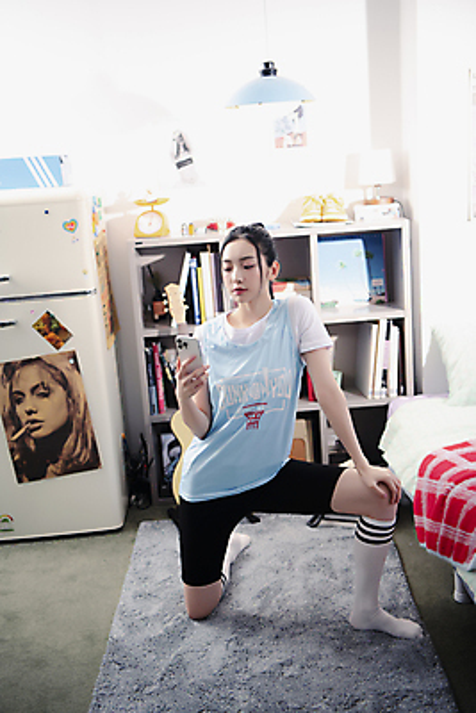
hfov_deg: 28.1
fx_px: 951
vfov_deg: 41.1
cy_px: 356
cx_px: 238
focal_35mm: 48
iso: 400
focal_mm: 48
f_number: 2.8
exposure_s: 1/160
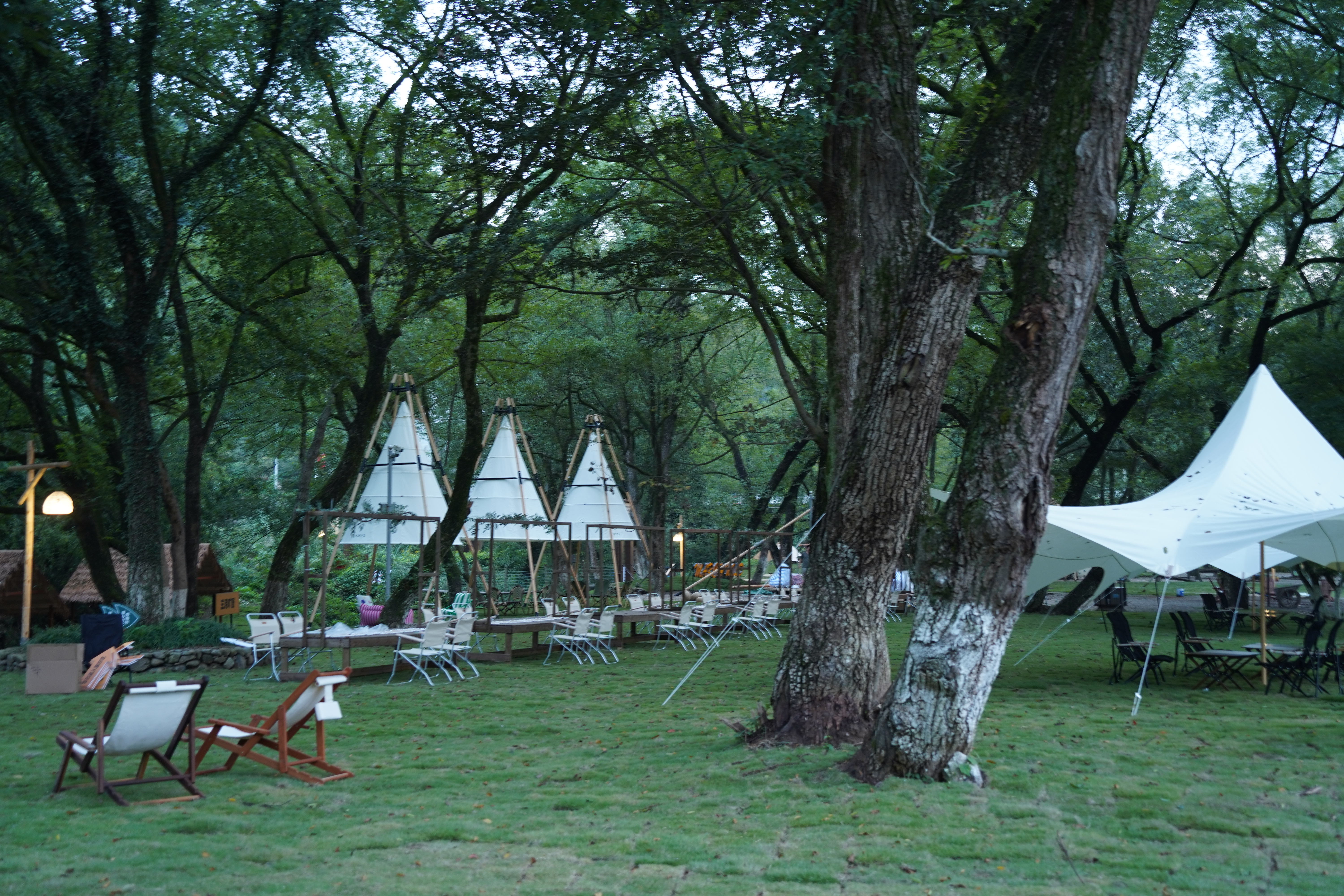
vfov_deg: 31.2
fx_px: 1605
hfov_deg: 45.4
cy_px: 448
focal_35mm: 43
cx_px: 672
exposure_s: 1/6
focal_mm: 43
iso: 400
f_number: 4
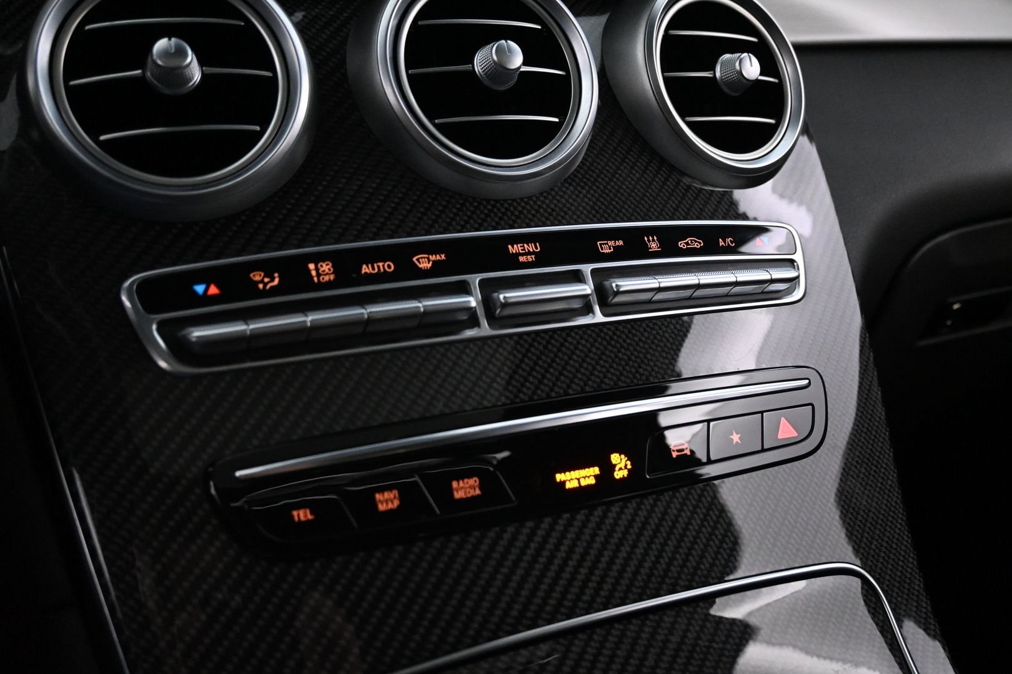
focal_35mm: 34
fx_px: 949
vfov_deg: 39.1
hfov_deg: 56.1
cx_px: 506
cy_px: 337
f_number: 4
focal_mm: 22.5
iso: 5000
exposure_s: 1/40
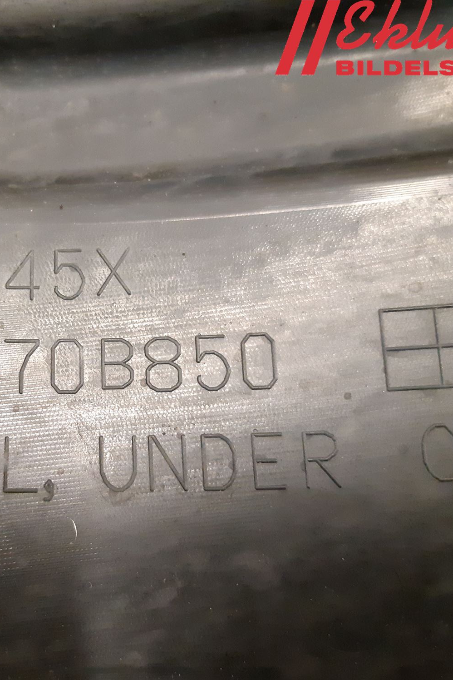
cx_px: 89
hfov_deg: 34.8
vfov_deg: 51.9
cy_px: 347
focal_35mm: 37
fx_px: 698
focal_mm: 3.93
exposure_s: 1/25
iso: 640
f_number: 1.7
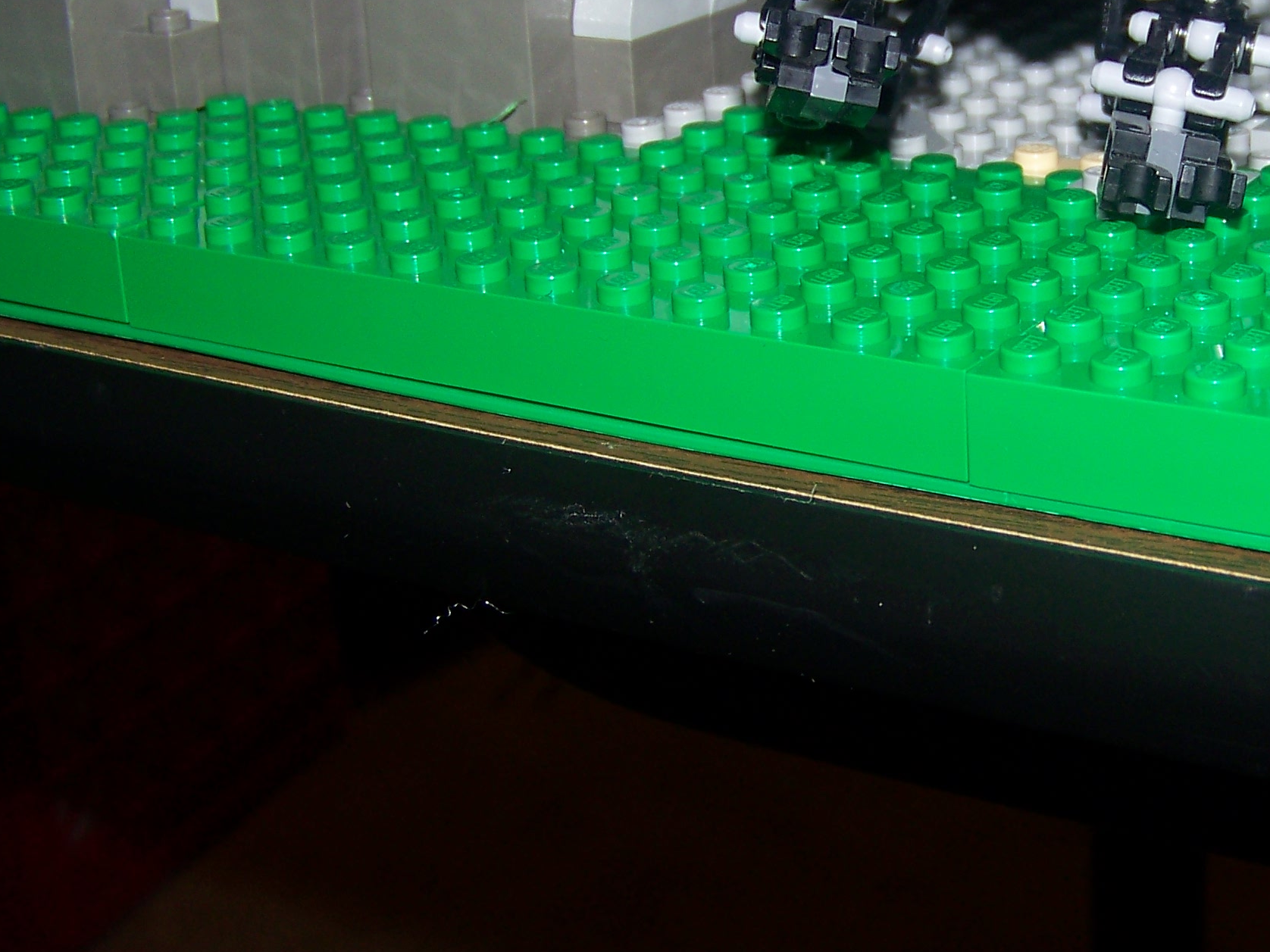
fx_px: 2421
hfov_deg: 28.7
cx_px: 1032
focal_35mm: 66
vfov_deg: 22.1
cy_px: 289
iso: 64
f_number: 2.8
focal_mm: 5.85
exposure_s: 1/30
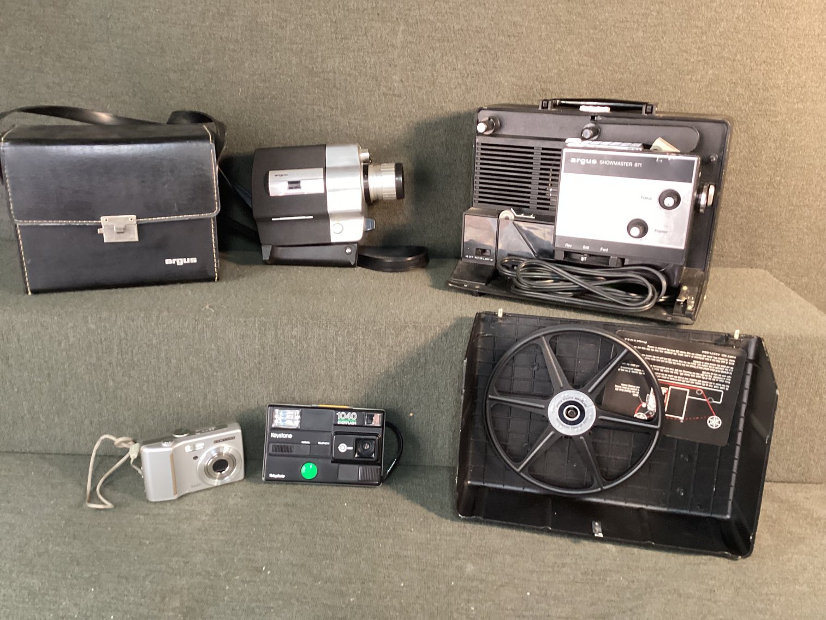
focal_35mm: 31
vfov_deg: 45.4
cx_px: 413
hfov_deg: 58.3
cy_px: 310
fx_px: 740
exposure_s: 1/30
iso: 400
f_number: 2.4
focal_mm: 3.3
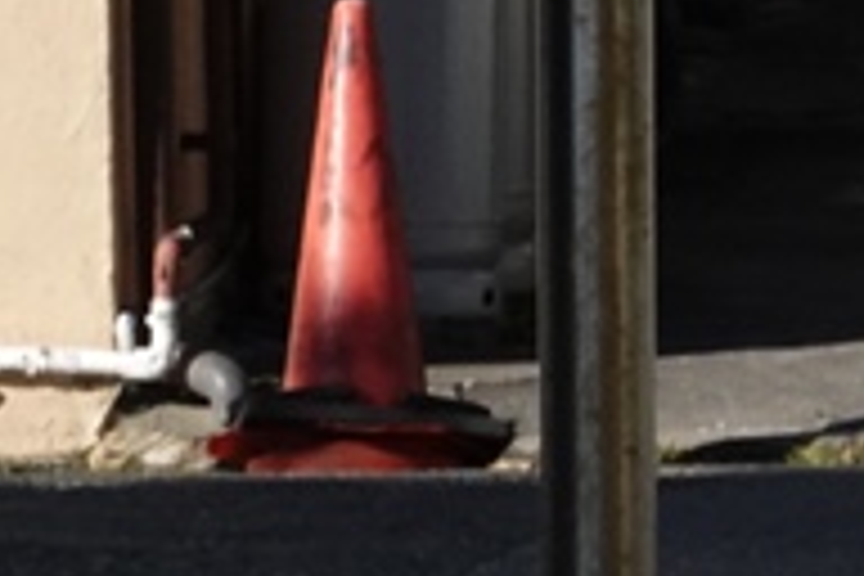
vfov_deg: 3.0
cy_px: 650
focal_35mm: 462
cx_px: -873
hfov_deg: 4.4
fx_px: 11087
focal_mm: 40.37
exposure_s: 1/1000
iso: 1000
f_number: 11
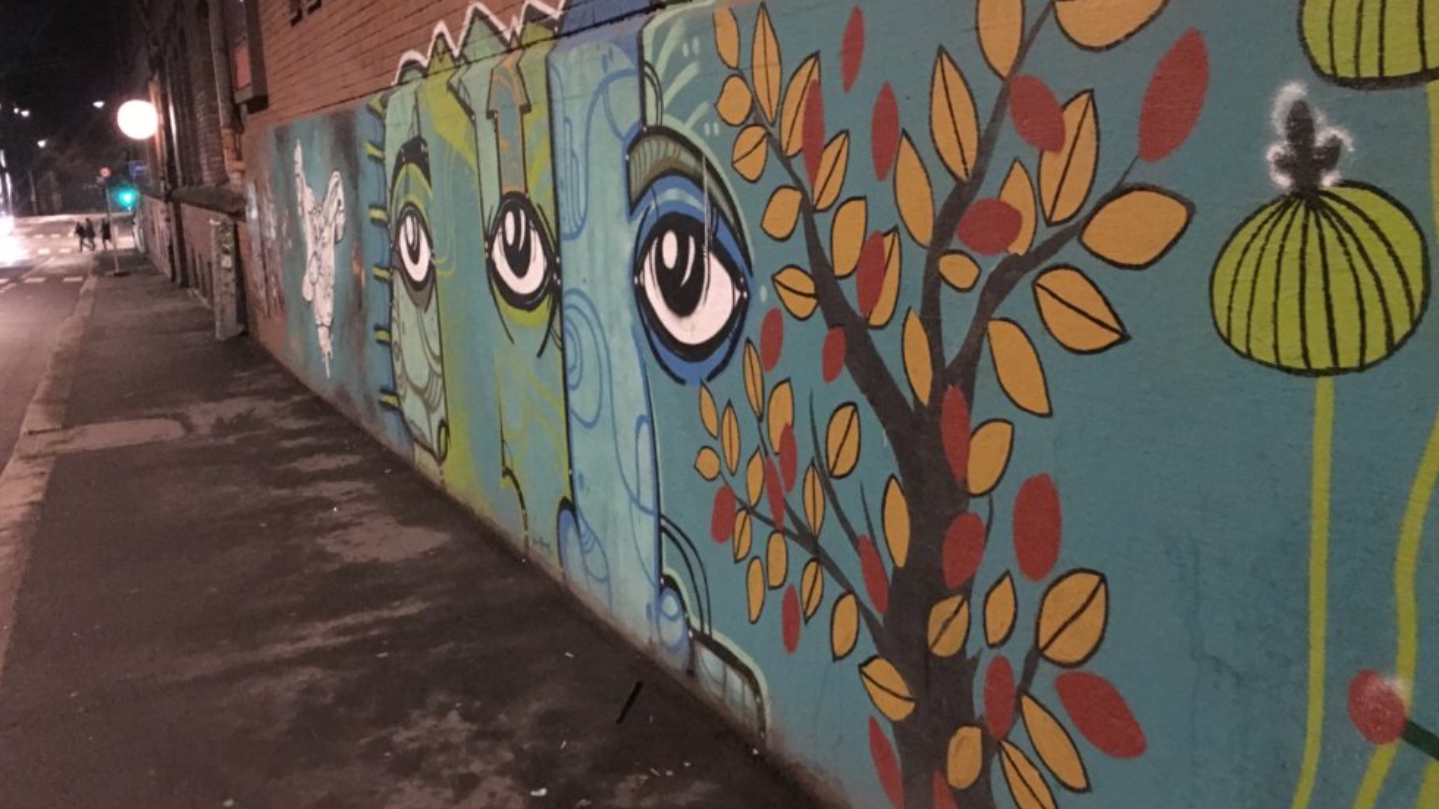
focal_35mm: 33
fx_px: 1259
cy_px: 391
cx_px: 689
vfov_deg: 35.6
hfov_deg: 59.5
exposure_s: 1/4
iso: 160
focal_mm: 4.15
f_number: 2.2
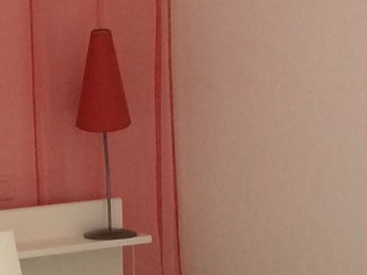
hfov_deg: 14.2
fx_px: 1431
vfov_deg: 11.0
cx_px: -62
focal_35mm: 135
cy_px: 214
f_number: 2.2
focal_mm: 4.15
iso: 125
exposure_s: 1/33
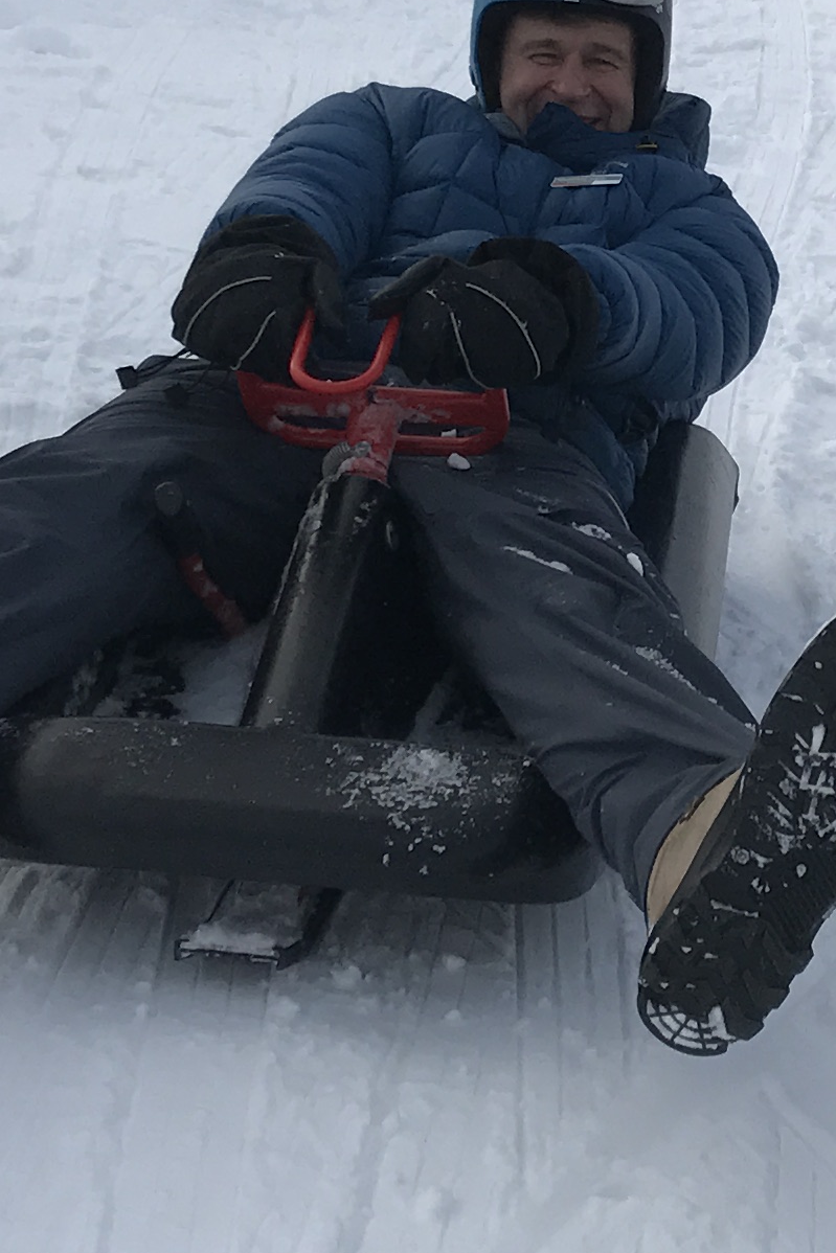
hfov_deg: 13.7
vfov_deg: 20.7
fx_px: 3412
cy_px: 373
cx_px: 921
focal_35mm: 98
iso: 20
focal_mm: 3.99
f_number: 1.8
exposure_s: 1/1312
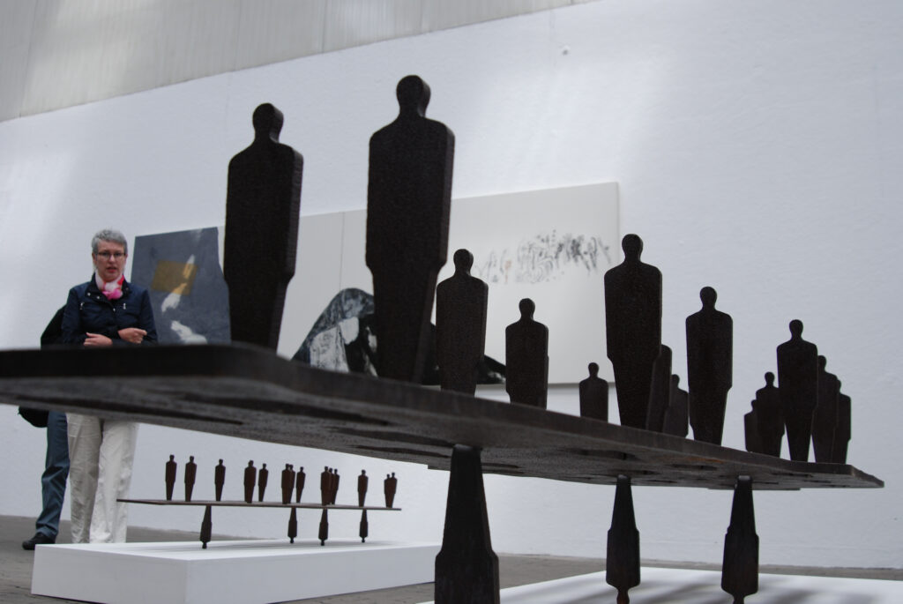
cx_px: 452
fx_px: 904
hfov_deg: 53.1
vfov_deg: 37.0
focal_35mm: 36
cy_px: 302
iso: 250
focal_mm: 24
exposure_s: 1/125
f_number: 5.6
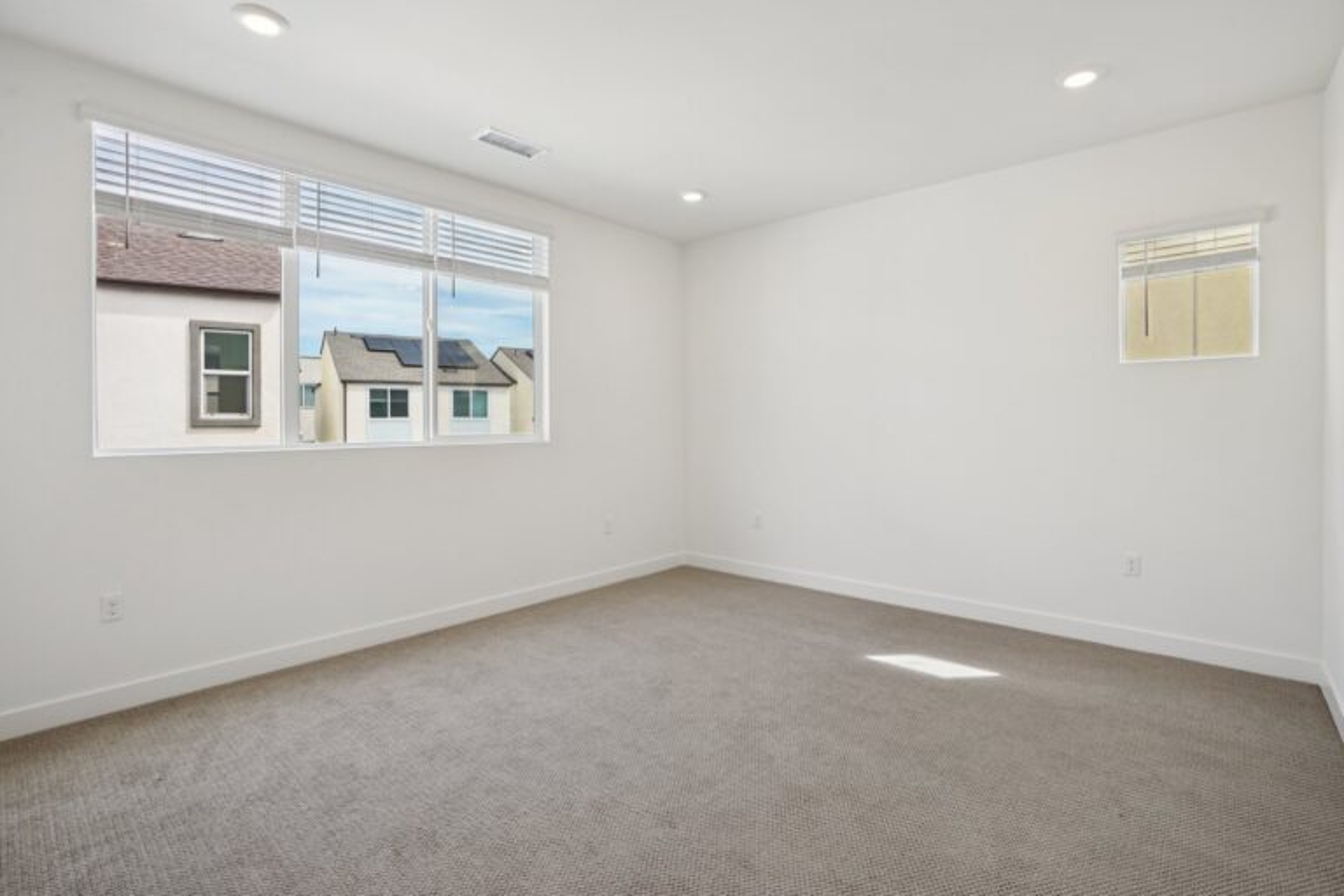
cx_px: 672
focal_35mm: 16
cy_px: 448
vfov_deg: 73.7
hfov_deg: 96.7
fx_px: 597
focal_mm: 16
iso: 400
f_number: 8
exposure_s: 1/100
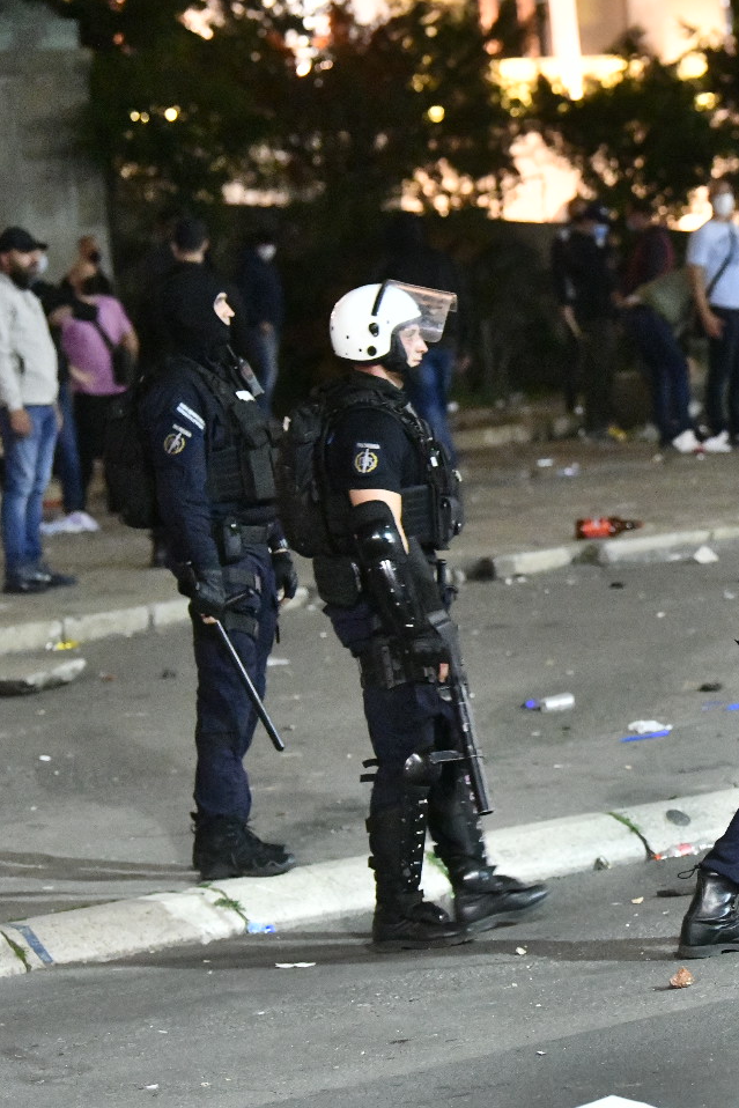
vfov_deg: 11.1
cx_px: 805
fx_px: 5725
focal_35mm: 186
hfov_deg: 7.3
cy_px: 548
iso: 16000
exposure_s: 1/100
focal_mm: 110
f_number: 3.5
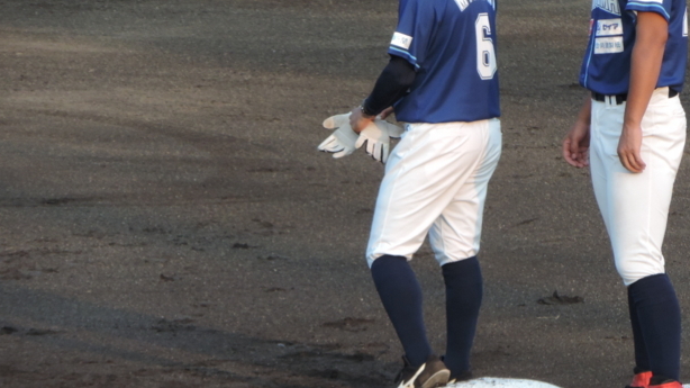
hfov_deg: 2.8
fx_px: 14285
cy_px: 136
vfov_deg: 1.6
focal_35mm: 781
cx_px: 428
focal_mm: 98.1
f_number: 4.9
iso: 320
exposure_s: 1/250
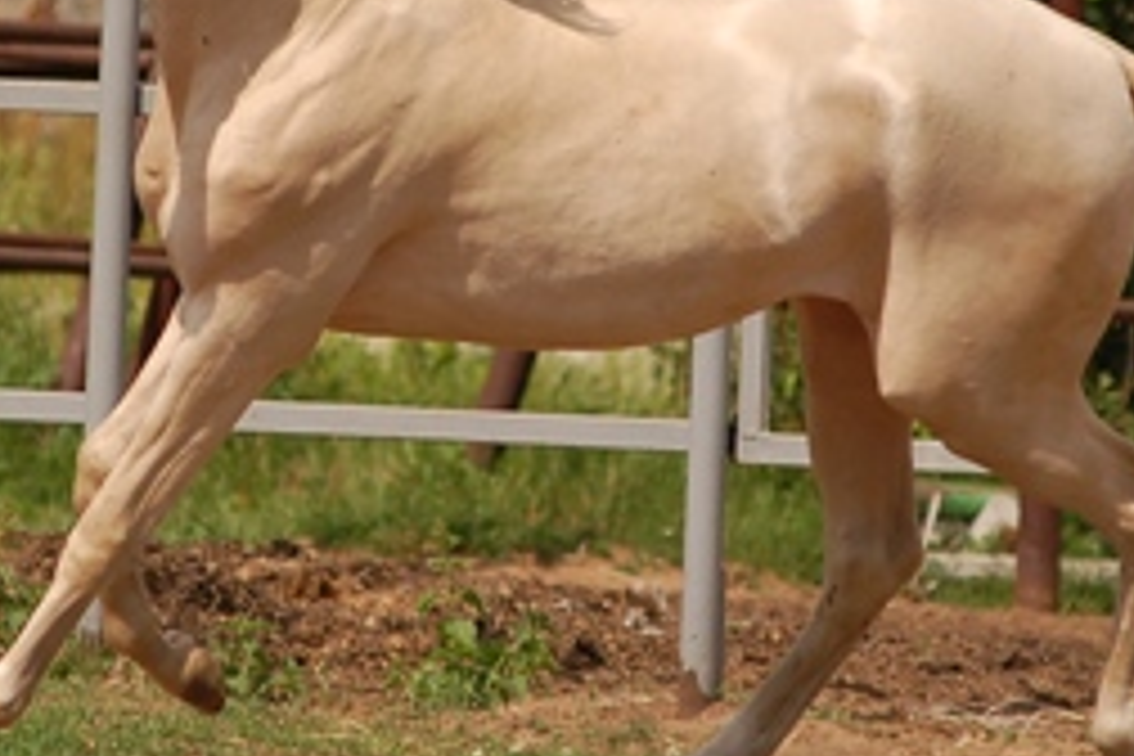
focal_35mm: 762
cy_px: 140
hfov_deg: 2.7
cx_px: 536
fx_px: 24001
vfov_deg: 1.8
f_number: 4
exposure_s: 1/3000
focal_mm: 200
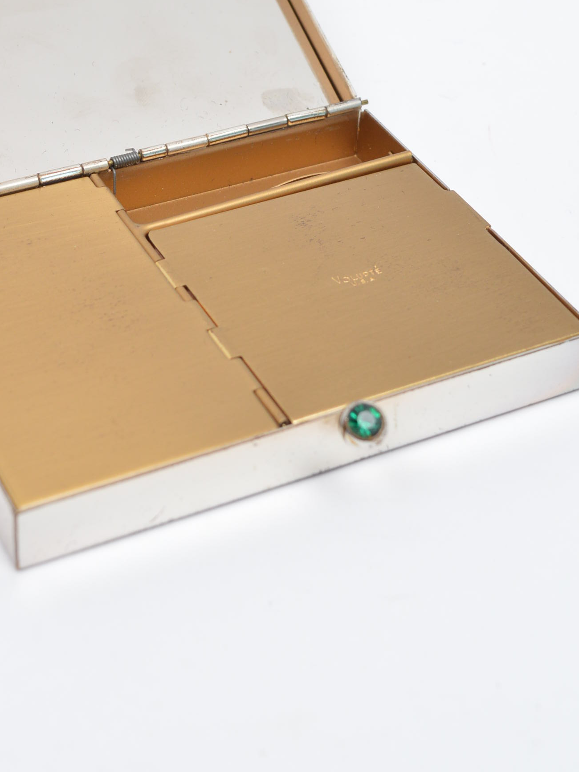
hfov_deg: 18.3
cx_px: 156
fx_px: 1785
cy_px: 160
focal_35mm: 80
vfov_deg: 24.1
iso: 400
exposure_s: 1/80
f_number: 8
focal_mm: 32
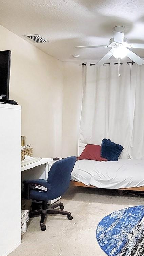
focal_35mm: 30
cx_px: 100
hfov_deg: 38.4
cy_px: 144
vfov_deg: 64.1
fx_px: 204
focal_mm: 2.2
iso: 800
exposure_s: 1/24
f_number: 2.2
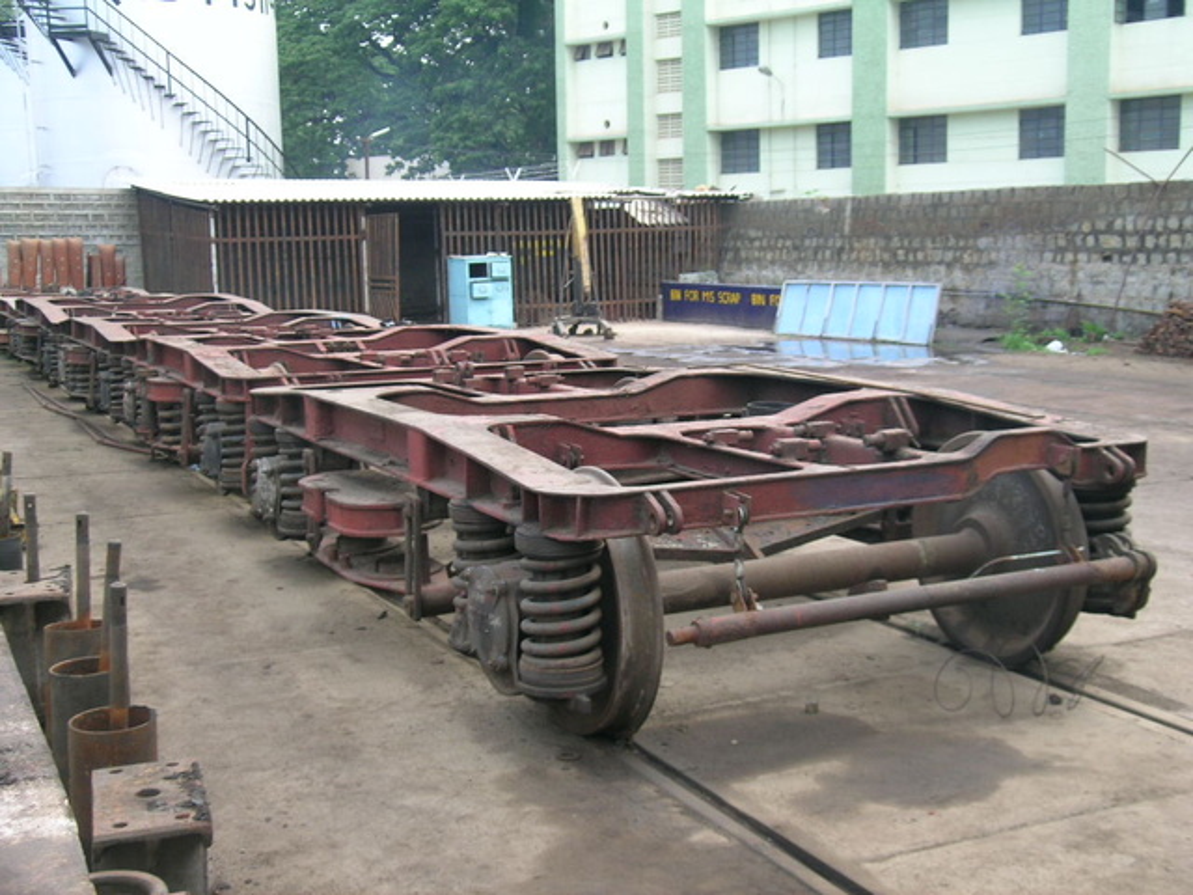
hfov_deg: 41.2
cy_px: 448
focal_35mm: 46
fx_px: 1585
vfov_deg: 31.5
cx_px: 596
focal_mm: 9.5
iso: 50
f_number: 3.3
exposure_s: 1/39
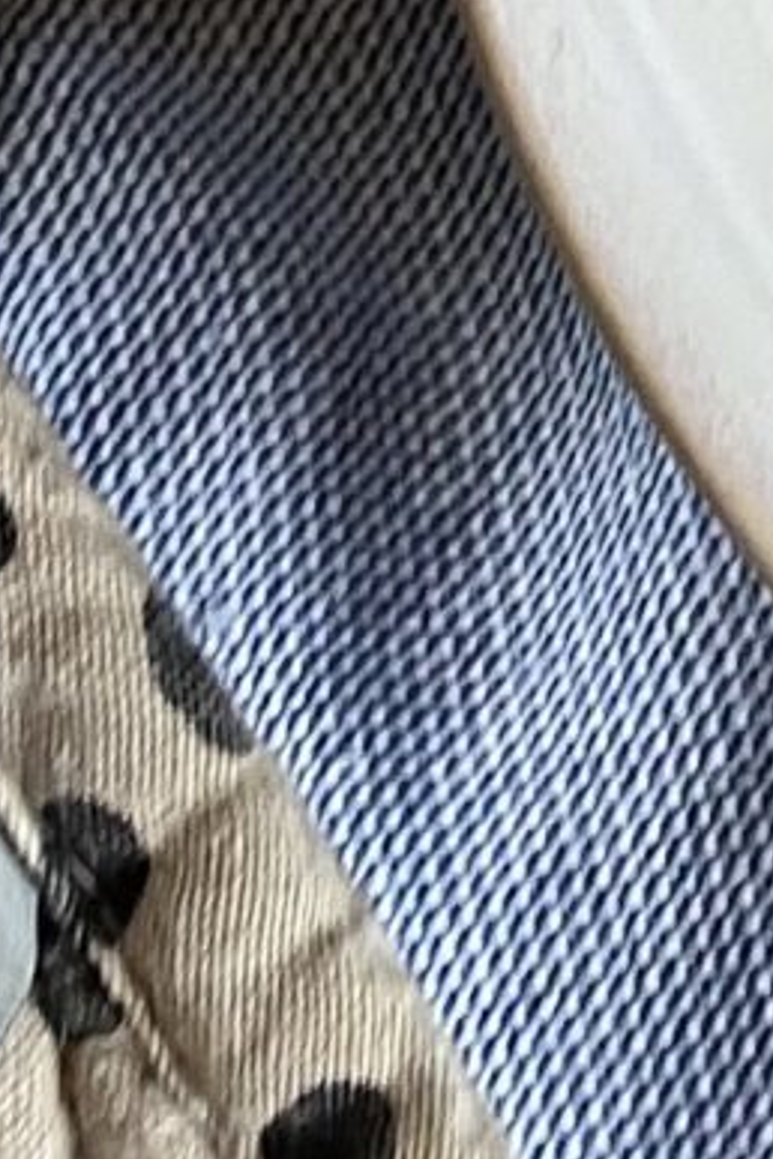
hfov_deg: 7.7
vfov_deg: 9.0
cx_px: 578
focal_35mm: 179
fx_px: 5765
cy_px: -2501
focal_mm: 4.25
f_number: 1.8
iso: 125
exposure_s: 1/50
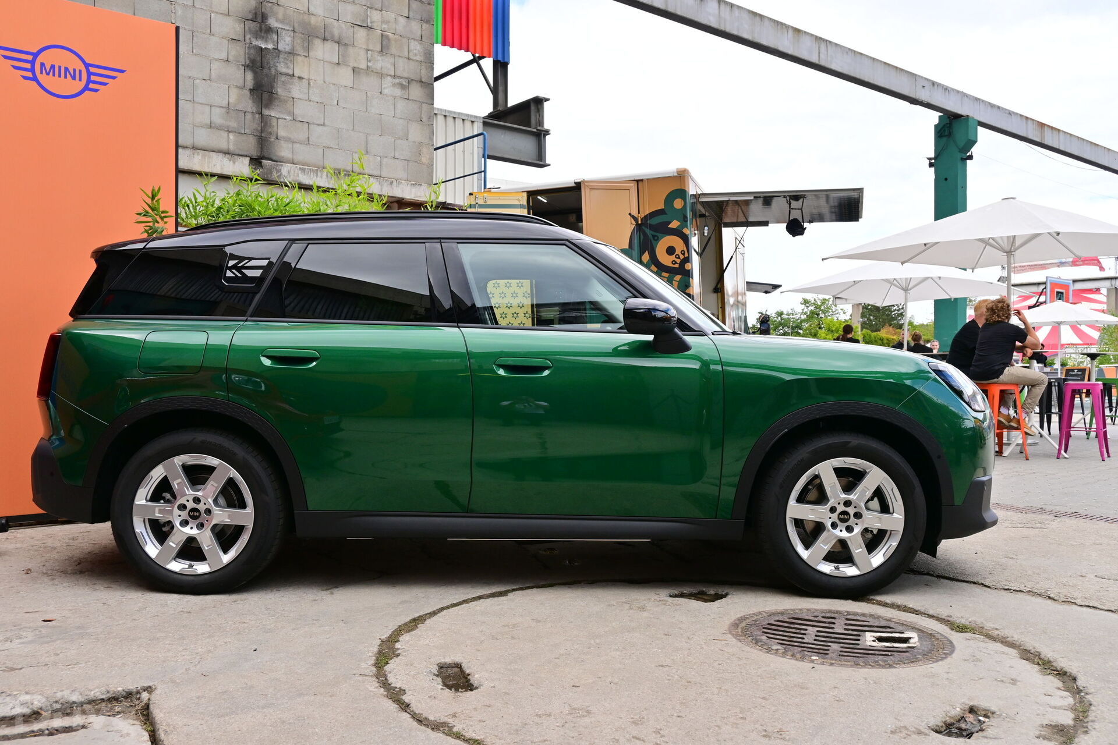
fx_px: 932
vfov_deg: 43.6
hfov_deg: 61.9
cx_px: 559
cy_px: 372
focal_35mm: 30
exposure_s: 1/500
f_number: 5.6
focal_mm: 20
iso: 320
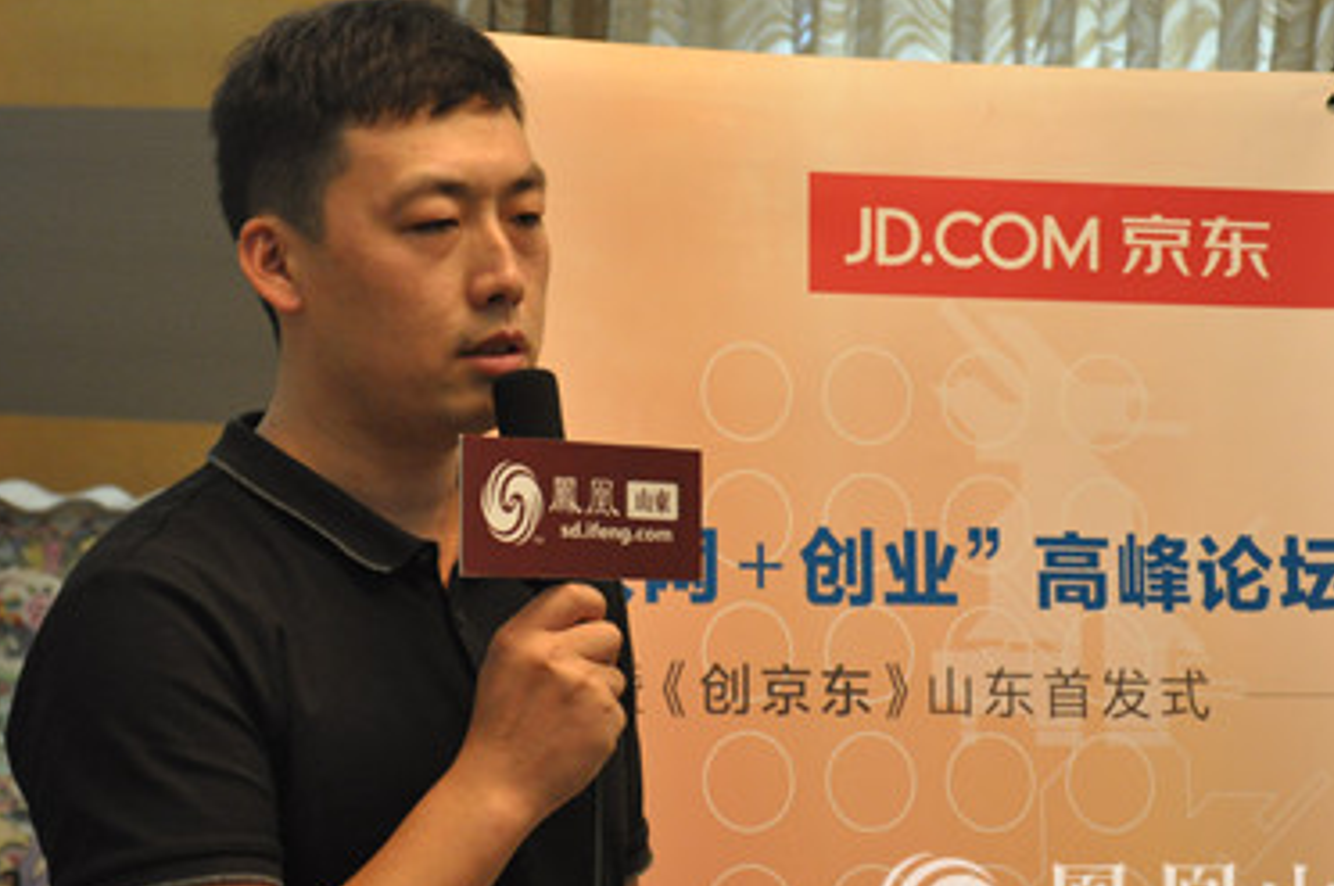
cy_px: 466
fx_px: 4330
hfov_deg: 17.5
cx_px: 638
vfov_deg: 11.7
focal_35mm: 117
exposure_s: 1/60
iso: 1250
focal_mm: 58
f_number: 5.6
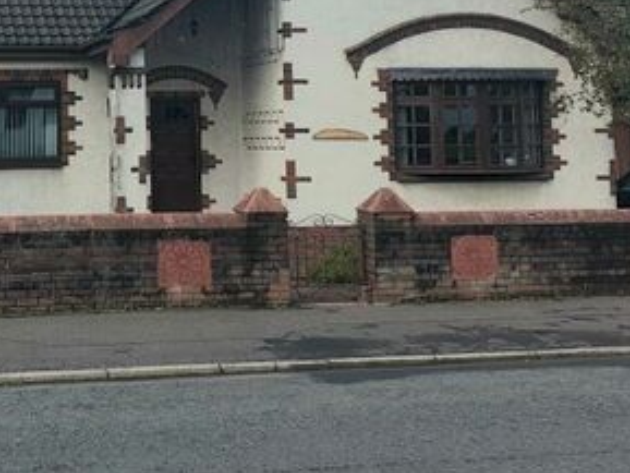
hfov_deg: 29.7
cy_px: 60
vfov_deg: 22.8
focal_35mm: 63
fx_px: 1147
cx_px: 85
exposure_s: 1/1266
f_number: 2.4
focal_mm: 4.3
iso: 50
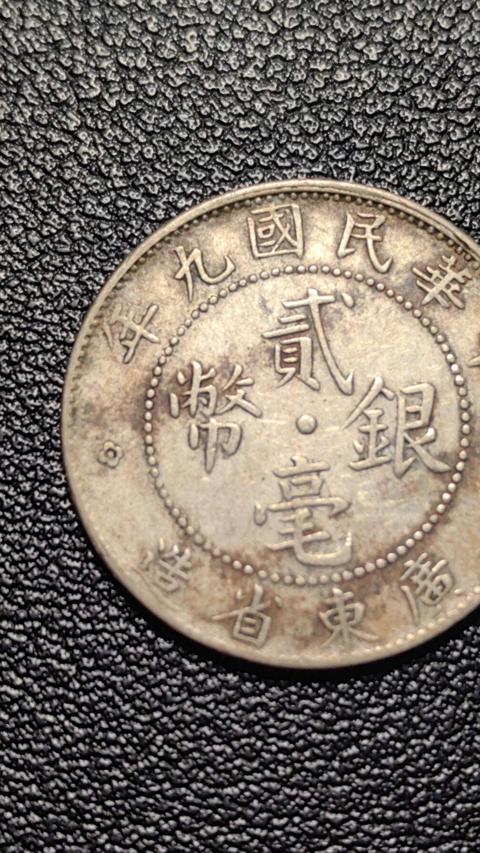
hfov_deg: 17.7
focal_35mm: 68
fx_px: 1538
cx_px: 303
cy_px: 425
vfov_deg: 31.0
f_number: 2
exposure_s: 1/135
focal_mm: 5.75
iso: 50
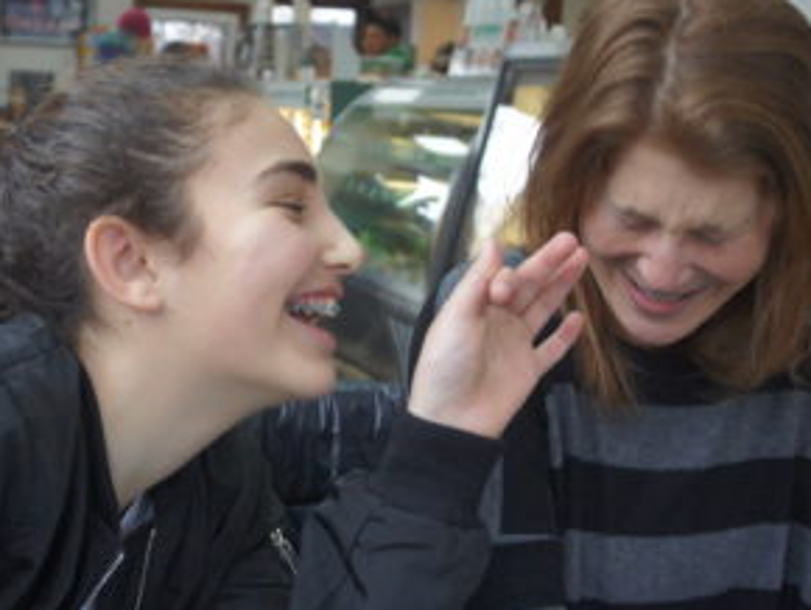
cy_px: 295
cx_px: 288
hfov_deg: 34.1
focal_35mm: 56
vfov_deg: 26.1
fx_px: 1313
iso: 1600
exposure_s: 1/160
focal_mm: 24
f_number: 4
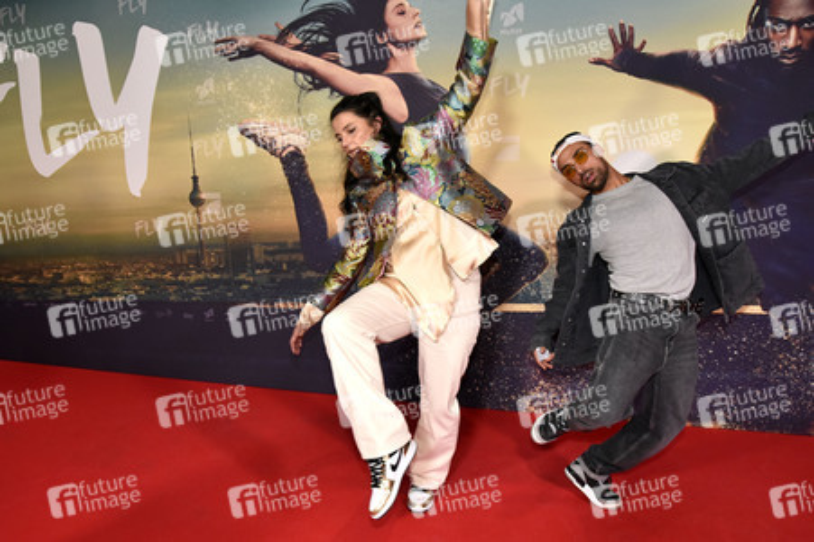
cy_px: 271
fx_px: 542
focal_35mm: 24
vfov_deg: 53.1
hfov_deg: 73.8
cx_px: 407
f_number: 8
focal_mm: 24
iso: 4000
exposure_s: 1/250
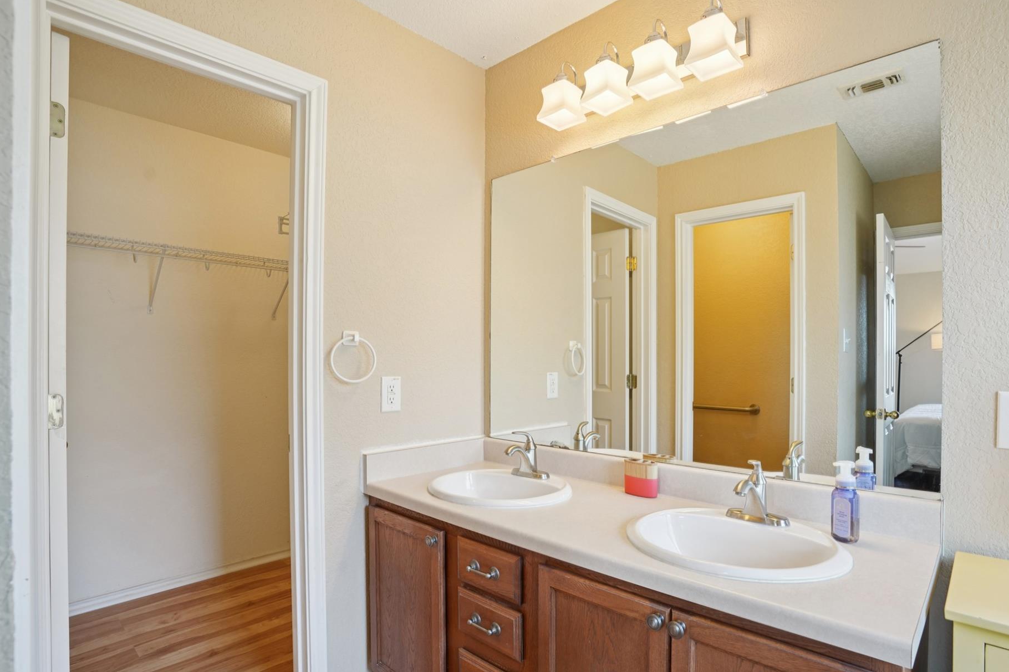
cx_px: 537
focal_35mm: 18
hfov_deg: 89.9
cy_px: 359
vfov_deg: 67.3
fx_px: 504
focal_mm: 16
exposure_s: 1/20
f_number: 8
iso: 400
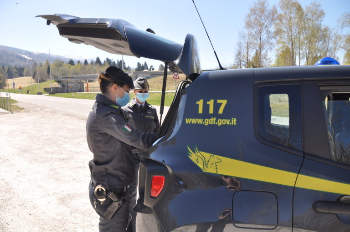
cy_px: 116
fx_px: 262
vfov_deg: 47.8
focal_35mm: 27
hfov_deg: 67.4
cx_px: 175
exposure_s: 1/1250
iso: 400
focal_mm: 18
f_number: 5
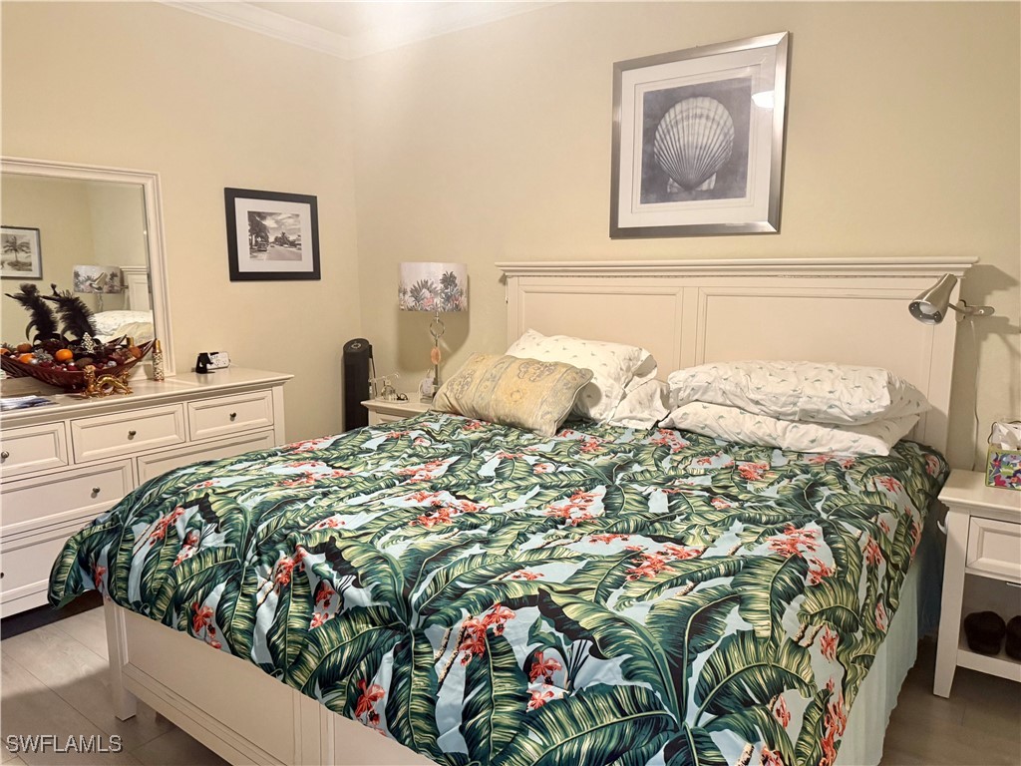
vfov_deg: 56.8
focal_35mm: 24
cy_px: 383
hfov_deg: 71.6
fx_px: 708
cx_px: 510
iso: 400
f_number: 1.78
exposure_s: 1/60
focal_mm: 6.76
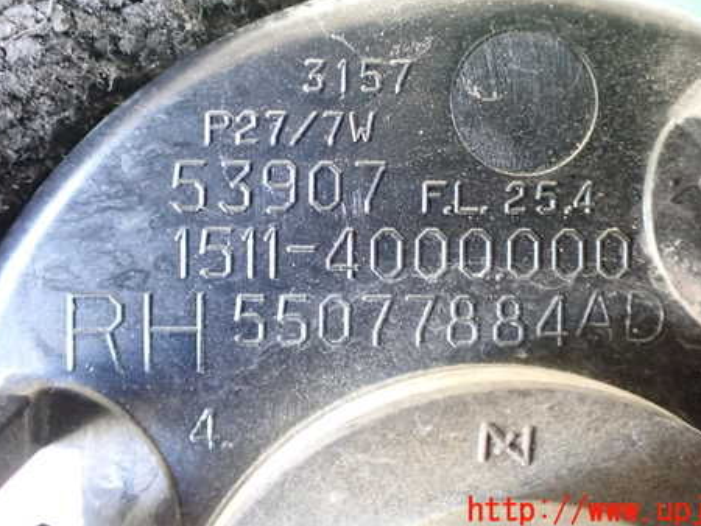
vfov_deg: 35.7
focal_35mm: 40
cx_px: 352
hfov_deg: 46.8
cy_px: 181
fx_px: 810
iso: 1250
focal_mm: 5.4
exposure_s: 1/30
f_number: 2.3
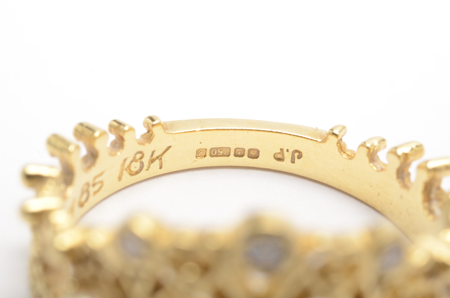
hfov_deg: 22.7
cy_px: 149
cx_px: 225
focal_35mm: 90
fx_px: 1123
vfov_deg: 15.1
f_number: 20
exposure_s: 1/160
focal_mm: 60
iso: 400
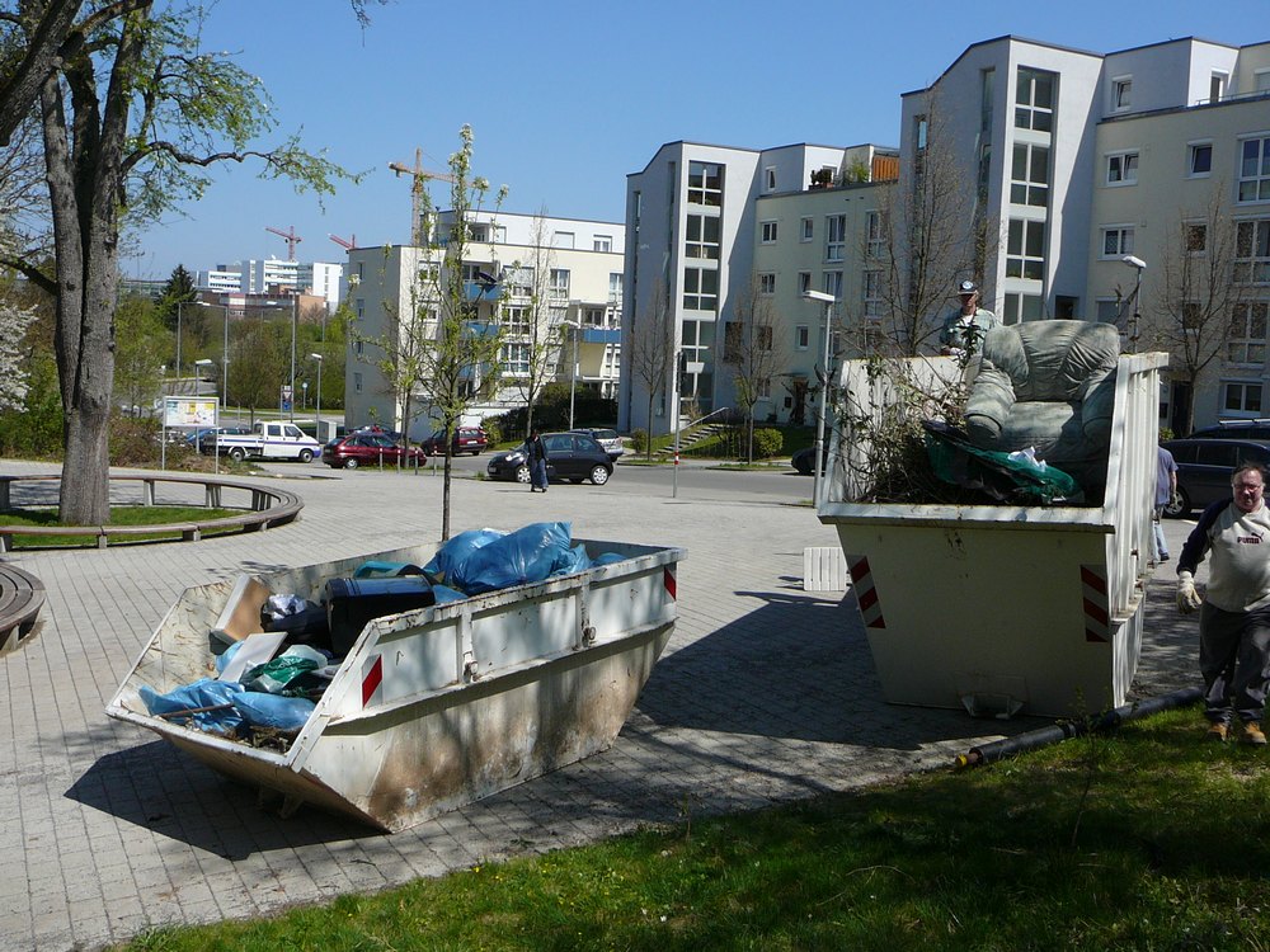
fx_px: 1284
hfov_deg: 52.6
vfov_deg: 40.7
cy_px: 476
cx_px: 635
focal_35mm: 35
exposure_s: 1/500
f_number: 5
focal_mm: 5.2
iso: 80
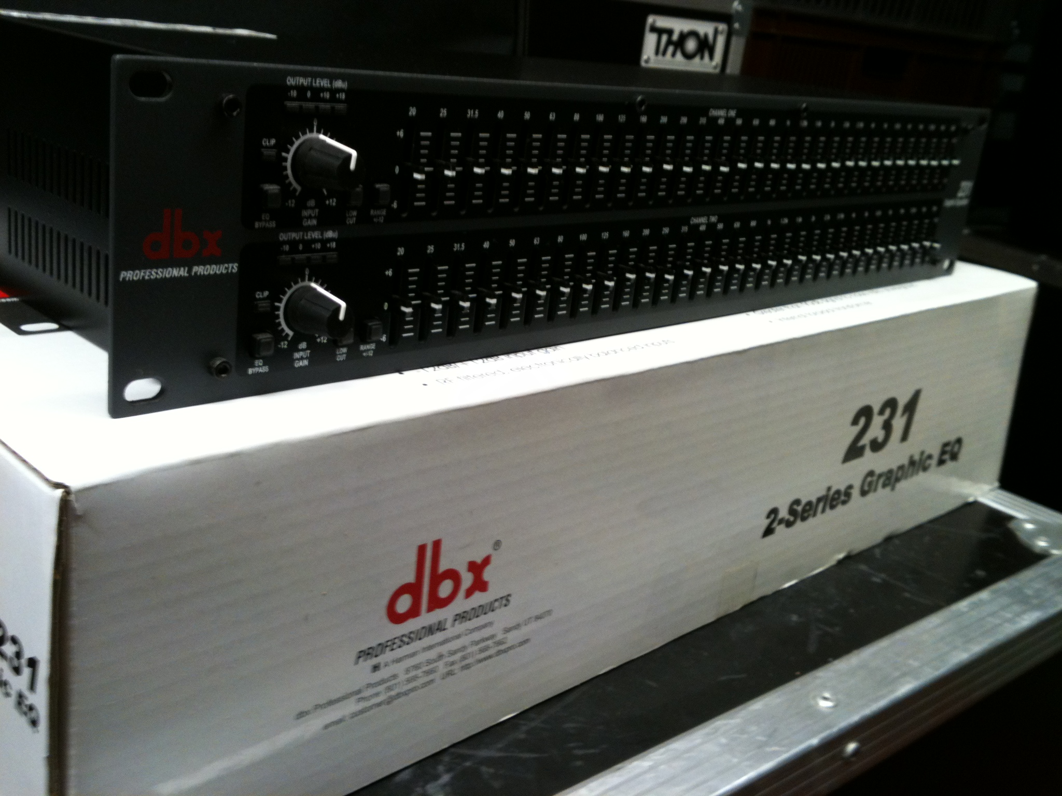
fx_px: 1074
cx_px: 531
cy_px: 398
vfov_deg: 40.7
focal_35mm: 35
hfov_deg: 52.6
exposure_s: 1/15
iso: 64
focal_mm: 3.85
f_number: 2.8
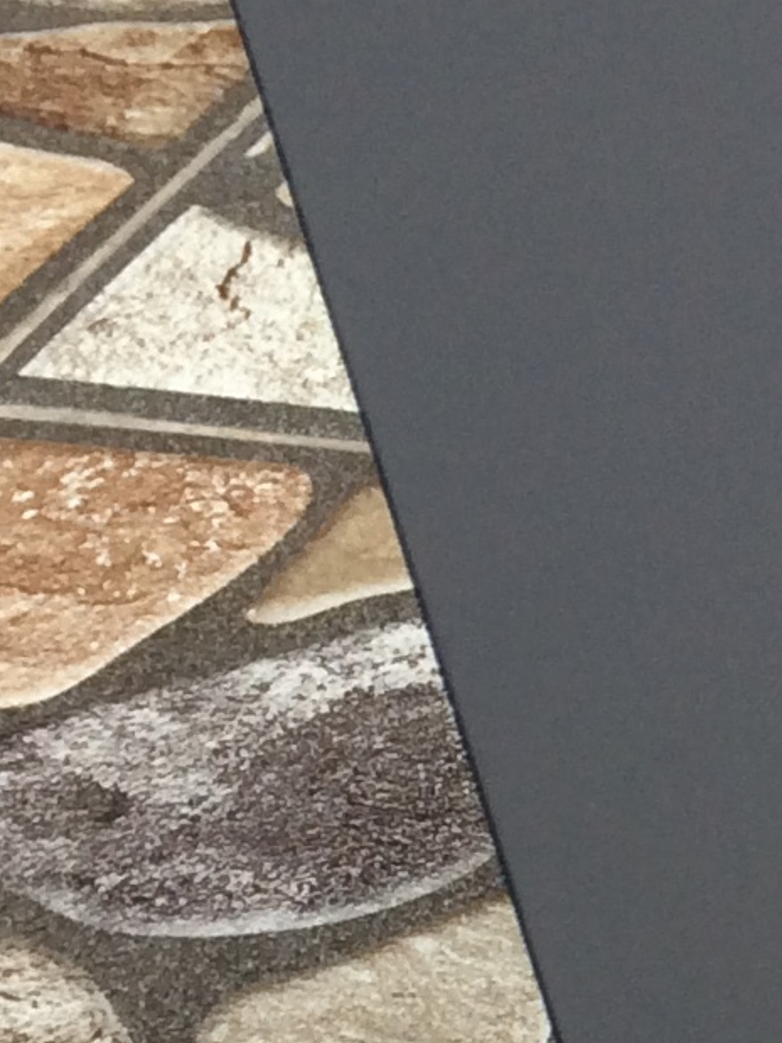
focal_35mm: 153
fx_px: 4610
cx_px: 2201
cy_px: 991
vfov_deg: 12.8
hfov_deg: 8.4
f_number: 2.2
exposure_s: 1/152
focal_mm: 4.15
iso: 32
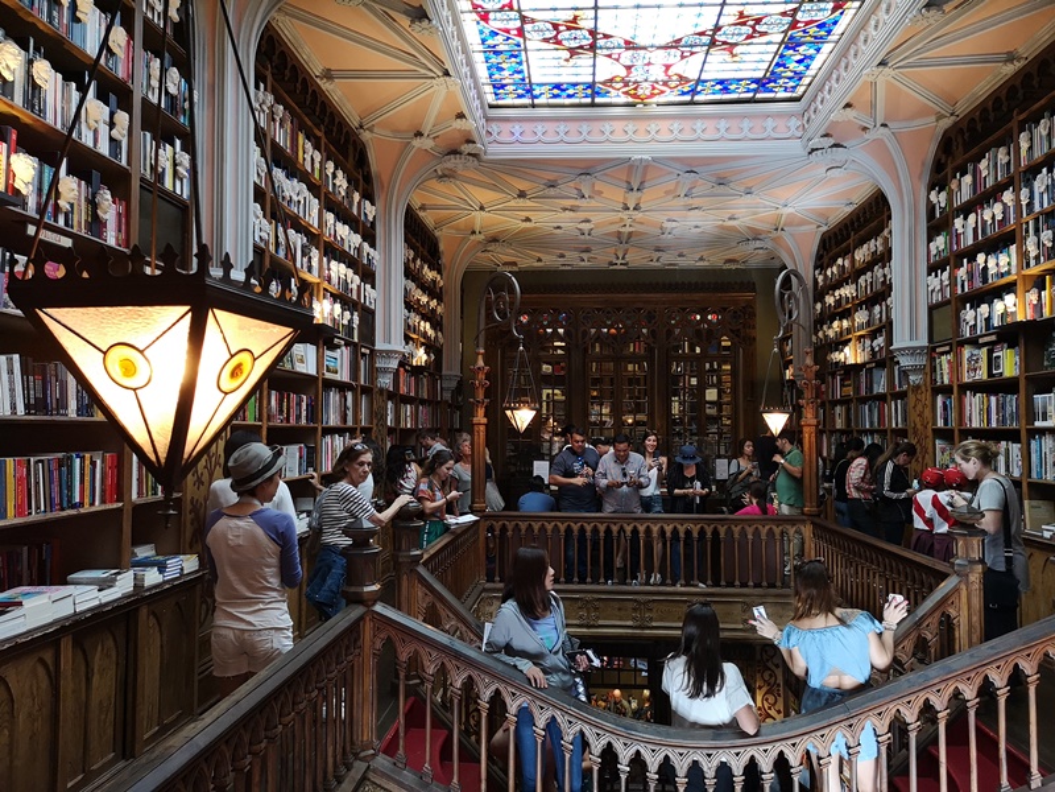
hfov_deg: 65.3
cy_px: 396
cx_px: 528
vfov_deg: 51.4
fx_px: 823
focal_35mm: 27
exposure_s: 1/100
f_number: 1.8
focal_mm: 3.95
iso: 400
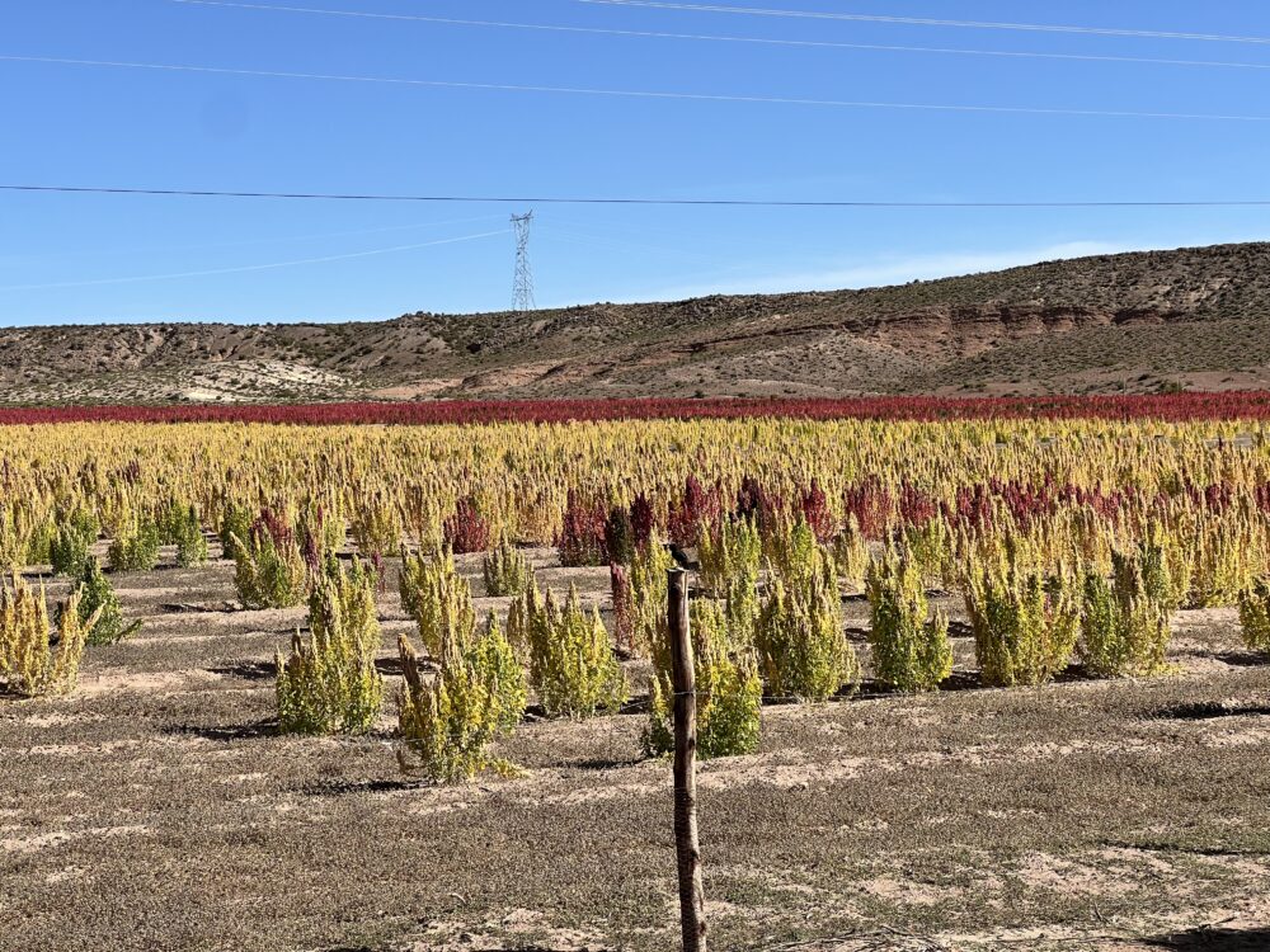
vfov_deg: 19.1
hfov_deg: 25.3
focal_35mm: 77
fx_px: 2825
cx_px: 635
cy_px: 476
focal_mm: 9
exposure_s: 1/919
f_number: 2.8
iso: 32
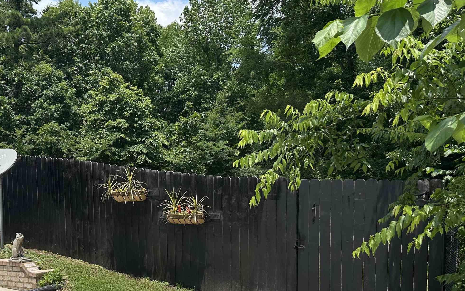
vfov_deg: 31.0
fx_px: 507
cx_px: 186
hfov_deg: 49.0
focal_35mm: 40
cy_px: 242
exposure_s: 1/6211
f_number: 1.78
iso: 80
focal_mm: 6.86
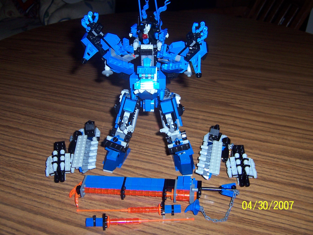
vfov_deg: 39.7
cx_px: 156
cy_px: 118
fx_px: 326
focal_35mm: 36
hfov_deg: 51.4
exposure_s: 1/60
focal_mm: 5.6
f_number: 2.8
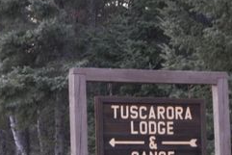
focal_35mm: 190
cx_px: 149
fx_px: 1225
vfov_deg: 7.2
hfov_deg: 10.8
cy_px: 136
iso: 800
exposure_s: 1/10
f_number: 4.8
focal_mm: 19.7
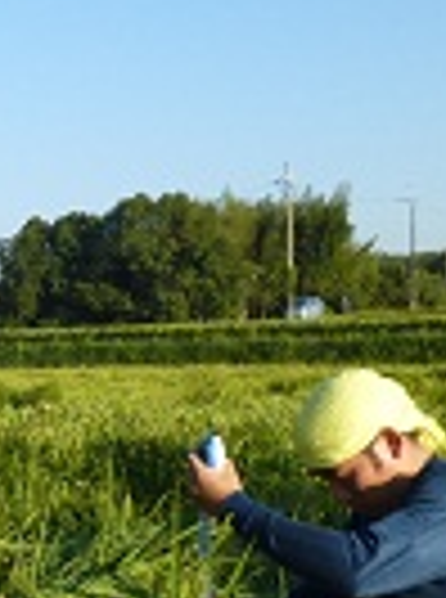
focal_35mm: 87
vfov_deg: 22.4
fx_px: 1502
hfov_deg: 15.8
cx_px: -178
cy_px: 436
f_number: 3.1
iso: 100
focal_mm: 4.5
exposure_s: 1/640
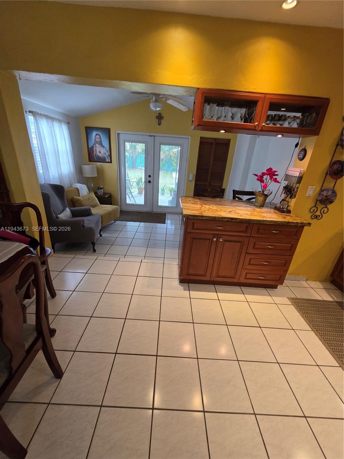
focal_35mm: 13
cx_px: 172
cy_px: 230
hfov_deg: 89.9
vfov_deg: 106.2
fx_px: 172
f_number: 1.9
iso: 250
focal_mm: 2.2
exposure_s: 1/120
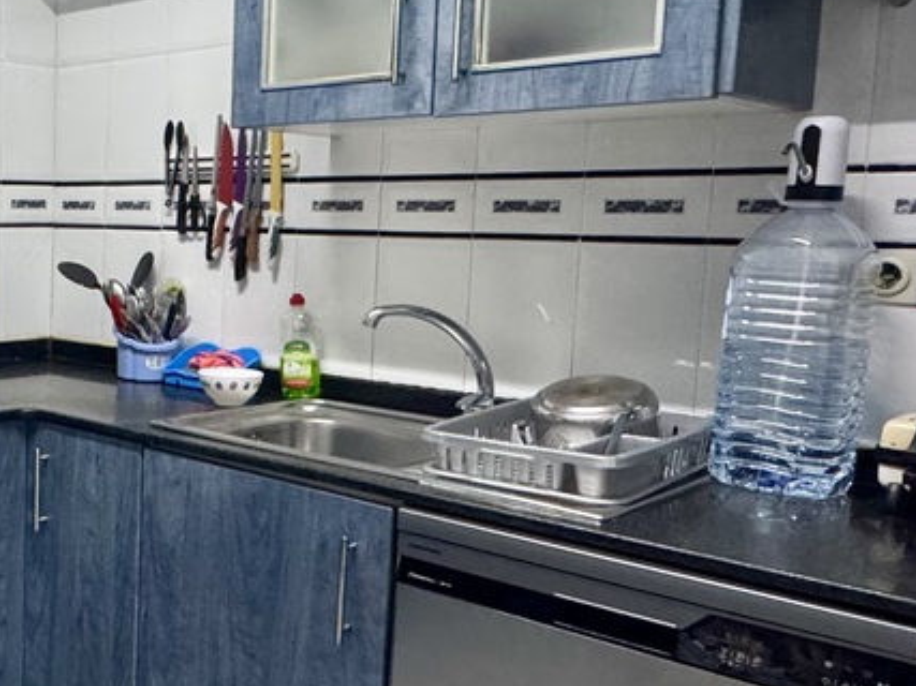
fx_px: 1111
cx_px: -19
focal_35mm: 42
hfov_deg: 39.1
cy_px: 332
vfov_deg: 34.3
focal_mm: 2.22
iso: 1000
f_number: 2.2
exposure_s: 1/50
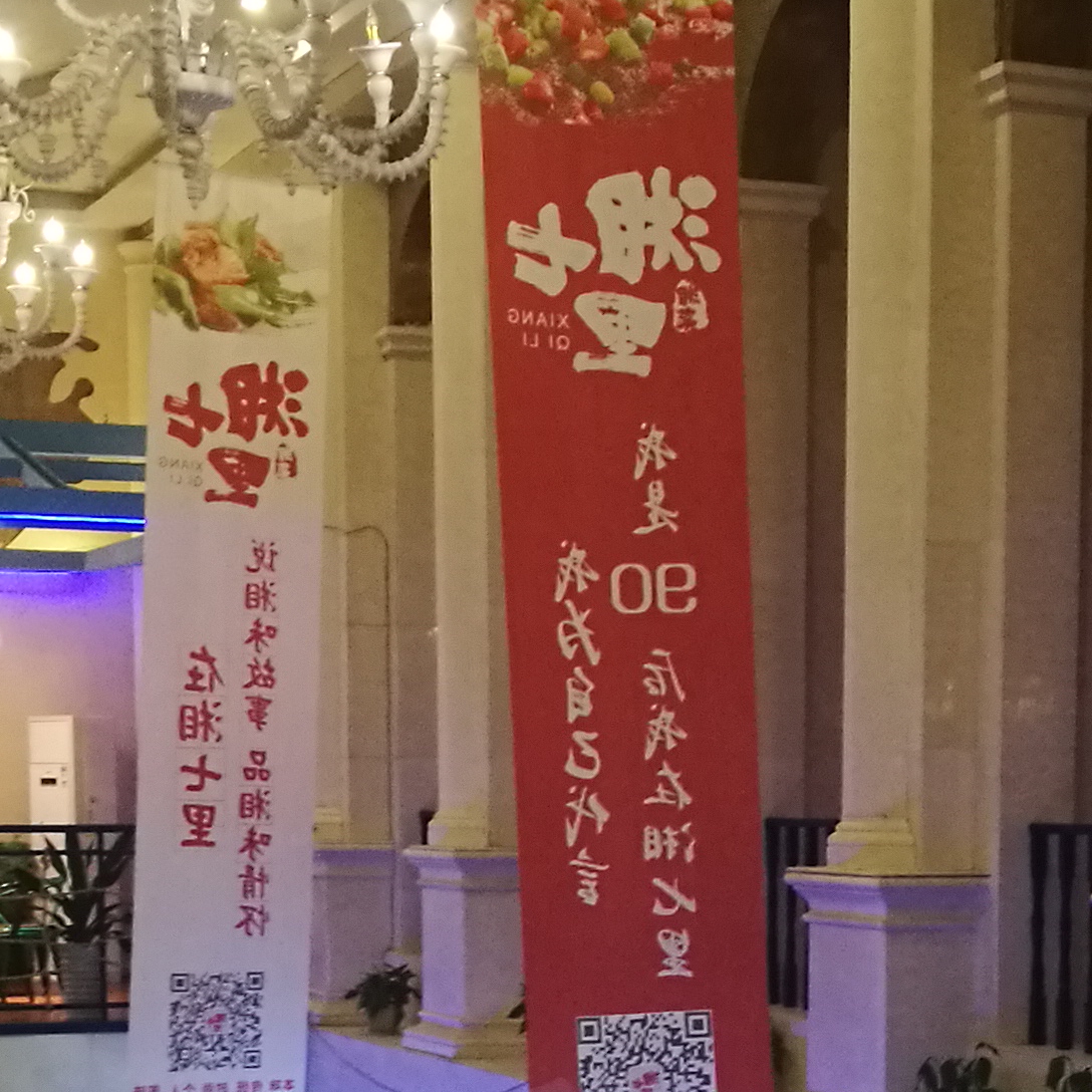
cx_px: 691
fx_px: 3105
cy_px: 1052
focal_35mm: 87
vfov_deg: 19.5
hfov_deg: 19.9
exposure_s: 1/33.3
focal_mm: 4.5
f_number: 2.2
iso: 320
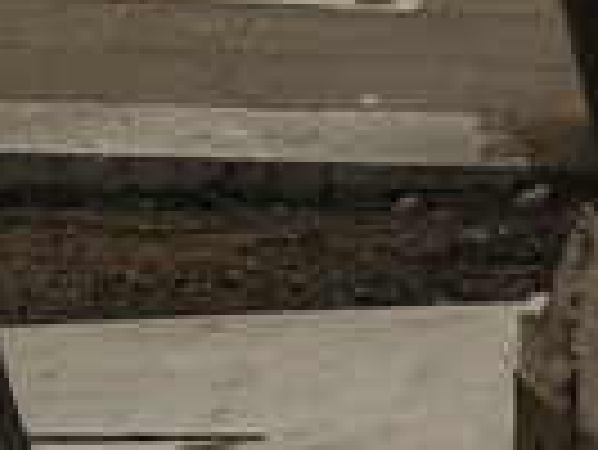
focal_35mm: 345
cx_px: 850
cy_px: -43
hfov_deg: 5.7
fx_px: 5965
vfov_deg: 4.3
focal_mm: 11.5
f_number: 5
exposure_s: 1/250
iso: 50
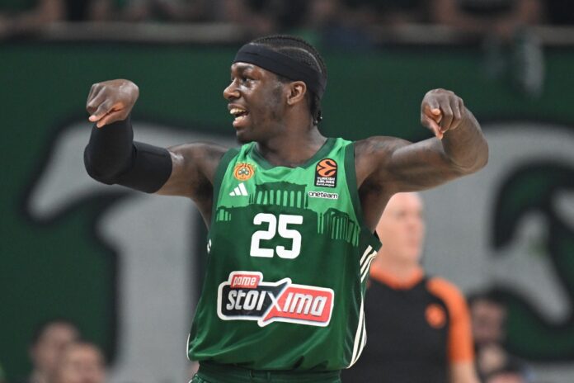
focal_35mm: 300
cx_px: 287
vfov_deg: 4.6
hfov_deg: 6.9
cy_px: 192
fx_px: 4783
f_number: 3.2
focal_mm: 300
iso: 2000
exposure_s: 1/1600
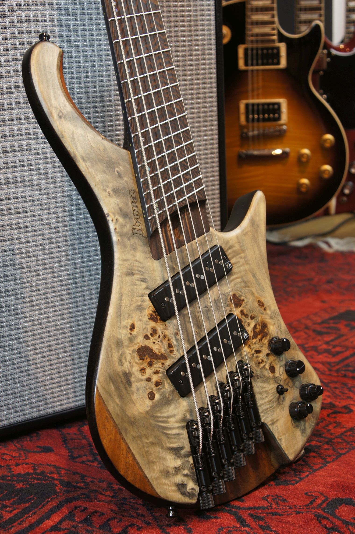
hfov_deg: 18.1
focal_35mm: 75
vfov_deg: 27.0
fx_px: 1112
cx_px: 178
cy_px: 267
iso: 100
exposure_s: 1/4
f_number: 6.3
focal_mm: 50
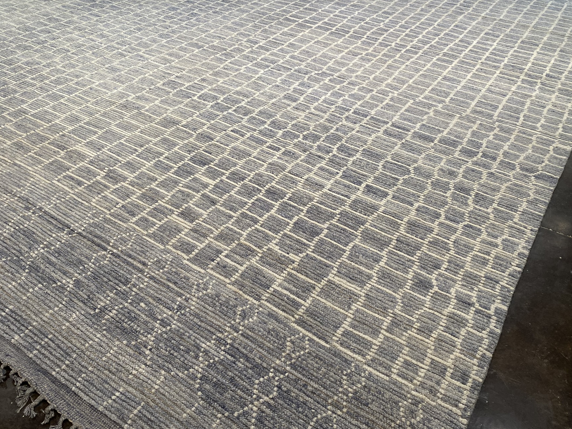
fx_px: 512
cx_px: 265
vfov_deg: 45.2
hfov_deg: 58.3
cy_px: 177
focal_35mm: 31
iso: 125
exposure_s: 1/120
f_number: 1.8
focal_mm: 4.25
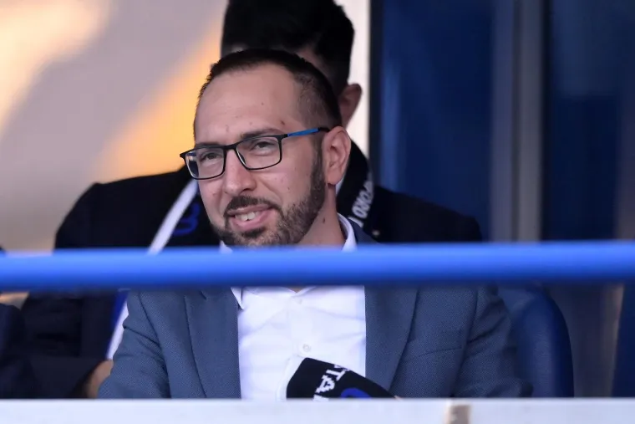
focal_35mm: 380
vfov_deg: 3.6
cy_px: 212
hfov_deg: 5.4
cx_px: 318
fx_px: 6704
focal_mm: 380
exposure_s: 1/1600
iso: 5000
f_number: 4
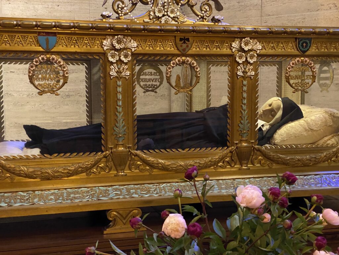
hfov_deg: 36.8
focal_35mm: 52
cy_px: 128
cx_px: 170
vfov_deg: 28.0
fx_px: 509
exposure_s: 1/25
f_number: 2
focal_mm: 6
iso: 800
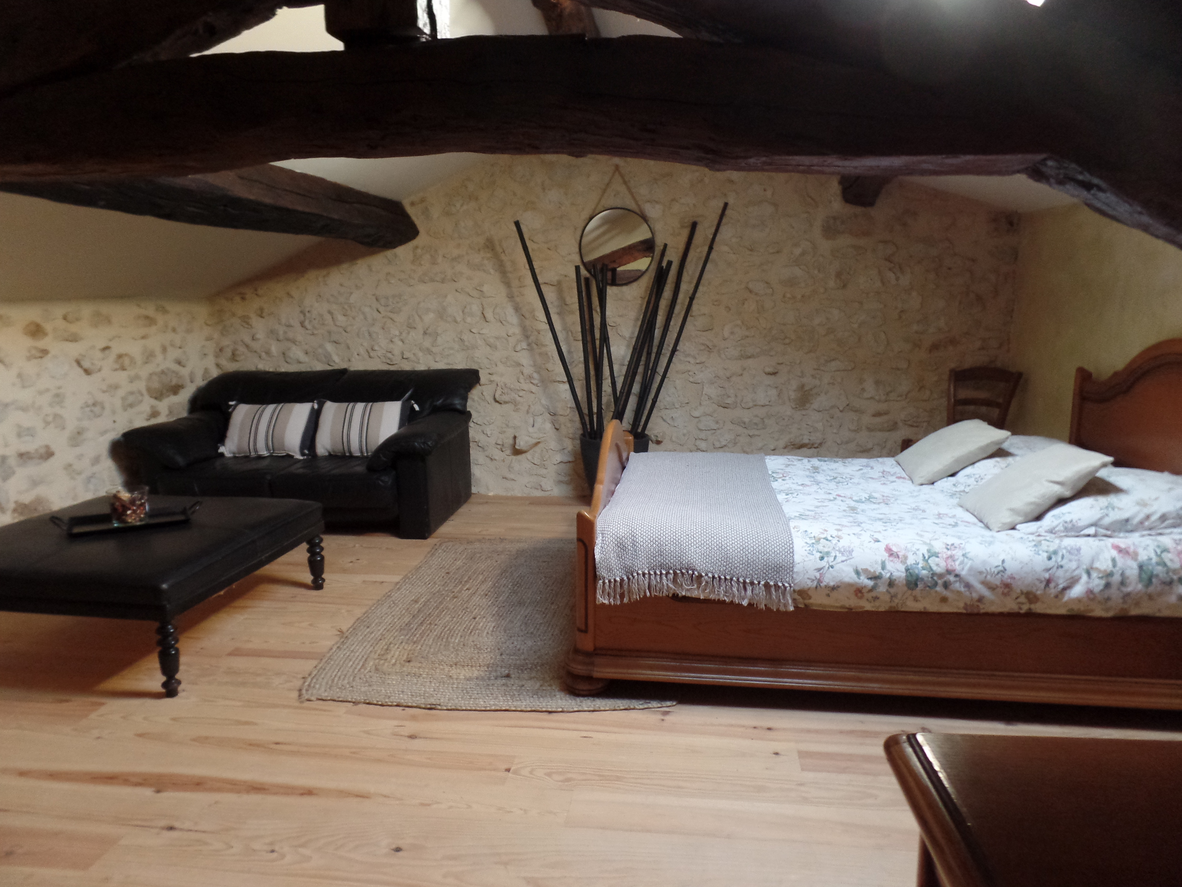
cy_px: 444
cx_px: 591
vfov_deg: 58.9
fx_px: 785
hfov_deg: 73.9
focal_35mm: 23
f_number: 2.8
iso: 400
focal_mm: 4.1
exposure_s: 1/20
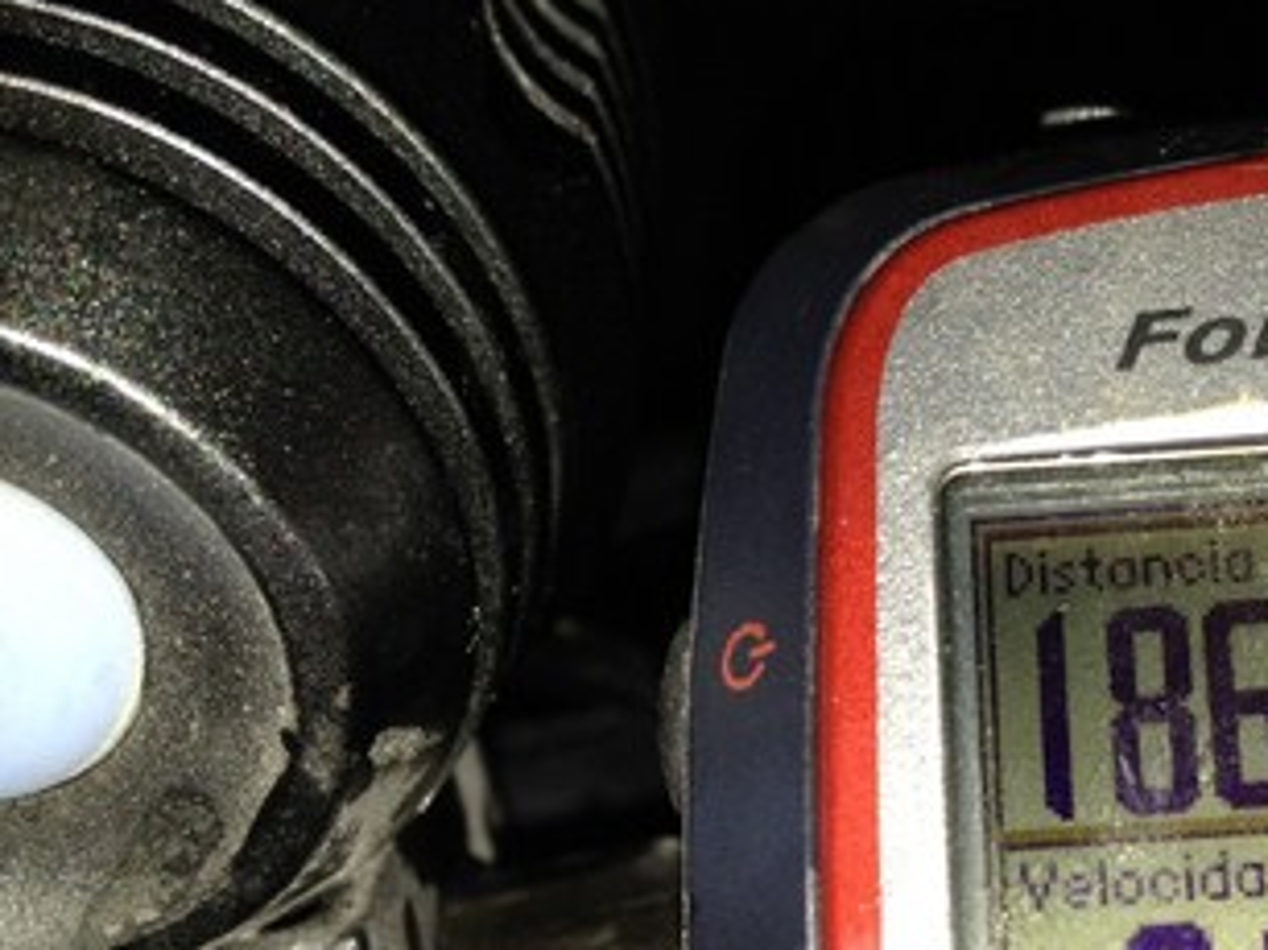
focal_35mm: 73
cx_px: 1057
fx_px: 2673
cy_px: 752
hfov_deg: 26.1
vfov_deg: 19.9
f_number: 2.4
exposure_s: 1/88
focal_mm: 4.28
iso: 64
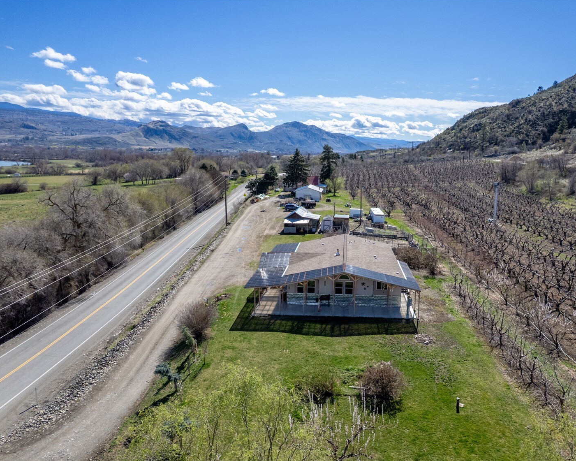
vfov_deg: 56.8
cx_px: 341
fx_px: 426
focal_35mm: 25
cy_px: 231
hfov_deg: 67.5
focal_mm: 8.38
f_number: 2.8
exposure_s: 1/4000
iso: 100
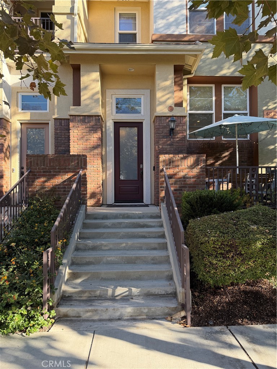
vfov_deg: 71.6
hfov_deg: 56.8
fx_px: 256
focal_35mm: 24
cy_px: 184
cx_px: 138
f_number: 1.78
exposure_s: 1/567
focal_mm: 6.76
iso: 100
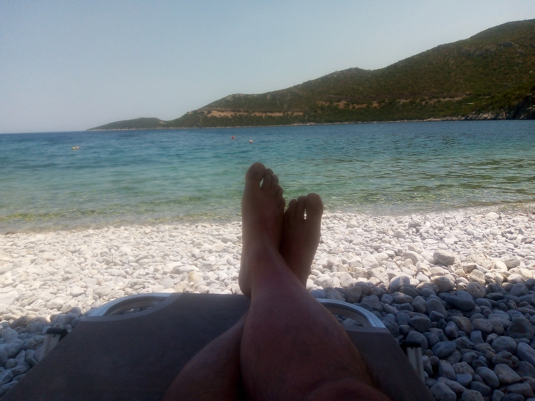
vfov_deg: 49.7
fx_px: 433
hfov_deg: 63.4
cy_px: 200
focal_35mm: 28
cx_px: 268
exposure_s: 1/1848
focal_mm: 4.52
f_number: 2.2
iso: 117
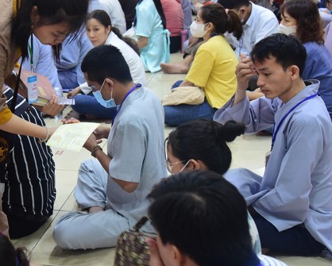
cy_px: 109
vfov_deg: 21.9
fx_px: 688
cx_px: 79
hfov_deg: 26.7
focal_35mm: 70
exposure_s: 1/40
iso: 2500
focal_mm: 48
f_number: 5
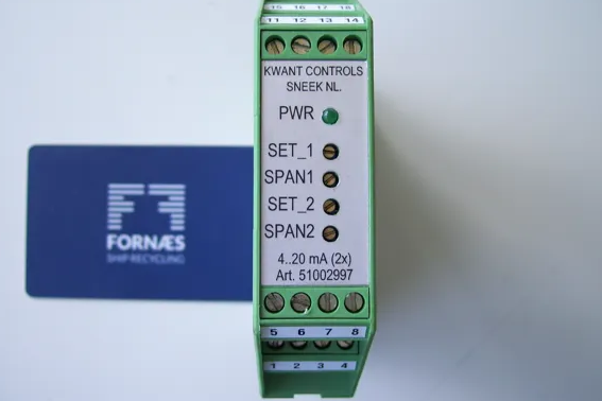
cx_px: 283
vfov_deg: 32.6
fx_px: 686
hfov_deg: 47.4
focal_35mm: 41
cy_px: 200
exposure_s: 1/200
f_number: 2.7
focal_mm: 6
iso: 80
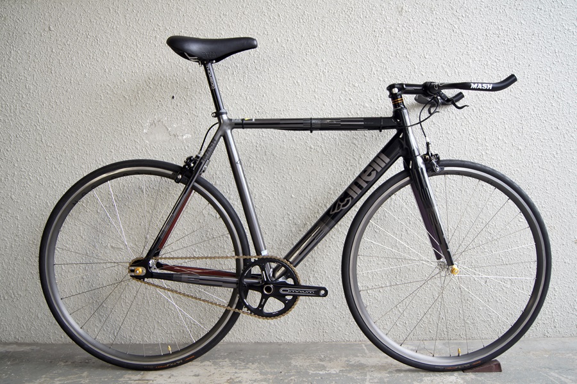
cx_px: 288
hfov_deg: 57.2
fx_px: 529
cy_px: 192
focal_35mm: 33
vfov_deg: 40.0
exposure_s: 1/80
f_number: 4
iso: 100
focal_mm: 22
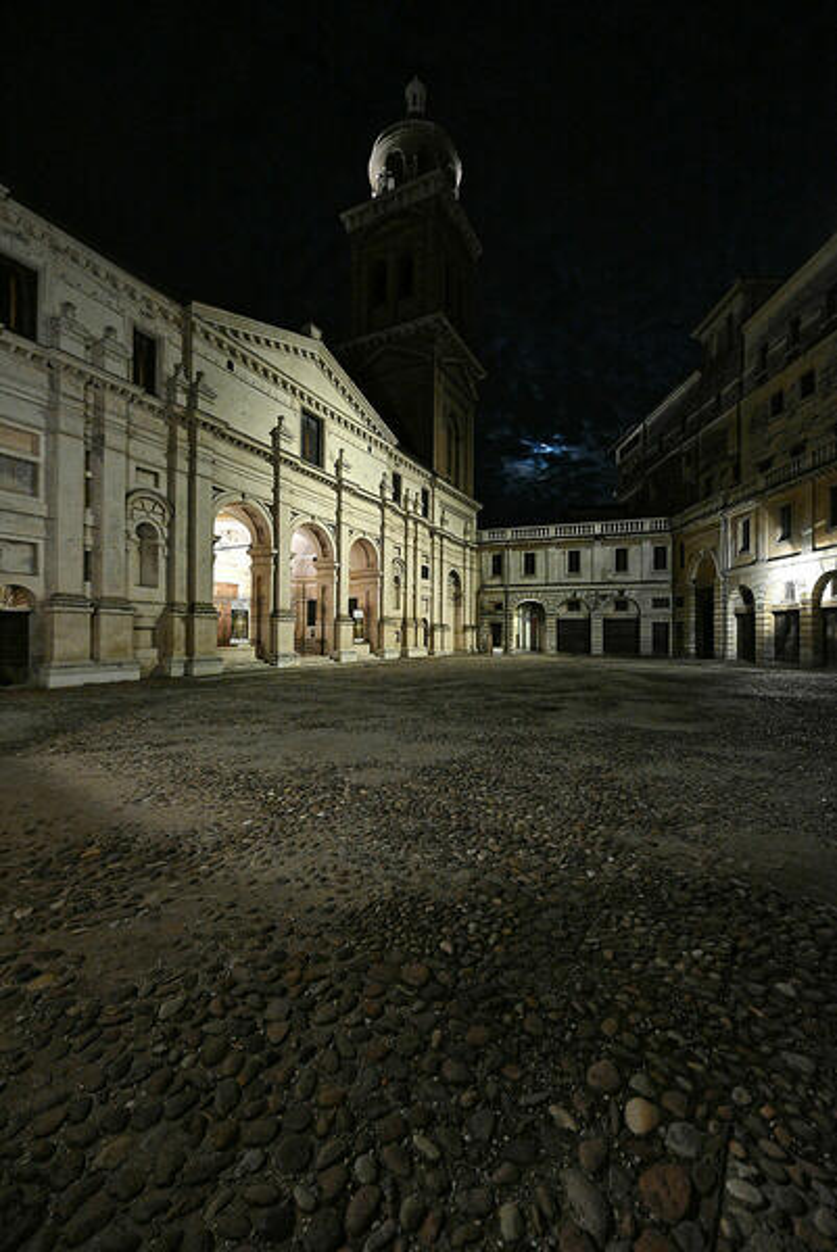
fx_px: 487
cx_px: 418
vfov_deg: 104.2
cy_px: 626
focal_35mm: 14
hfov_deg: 81.3
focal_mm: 14
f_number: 5.6
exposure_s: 1/13
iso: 7200
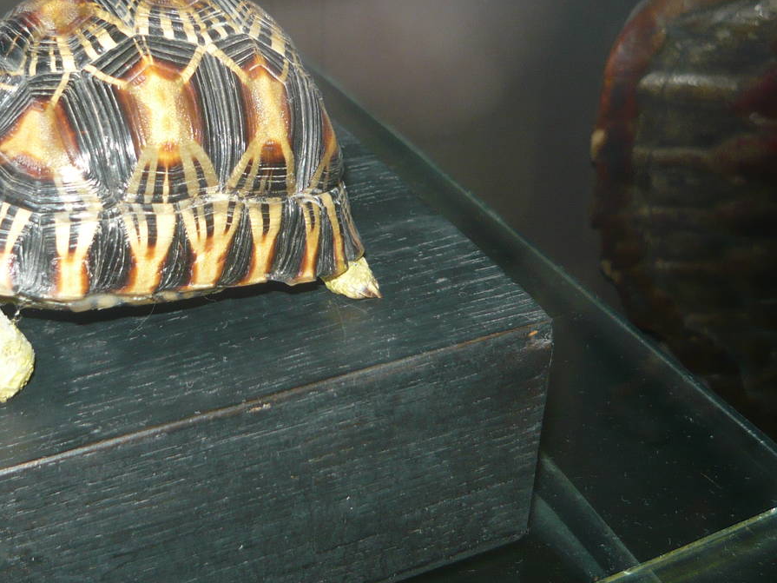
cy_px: 187
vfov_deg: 24.7
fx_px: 1324
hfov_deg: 32.2
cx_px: 207
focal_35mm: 59
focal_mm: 5.5
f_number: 2.8
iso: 100
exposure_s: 1/30
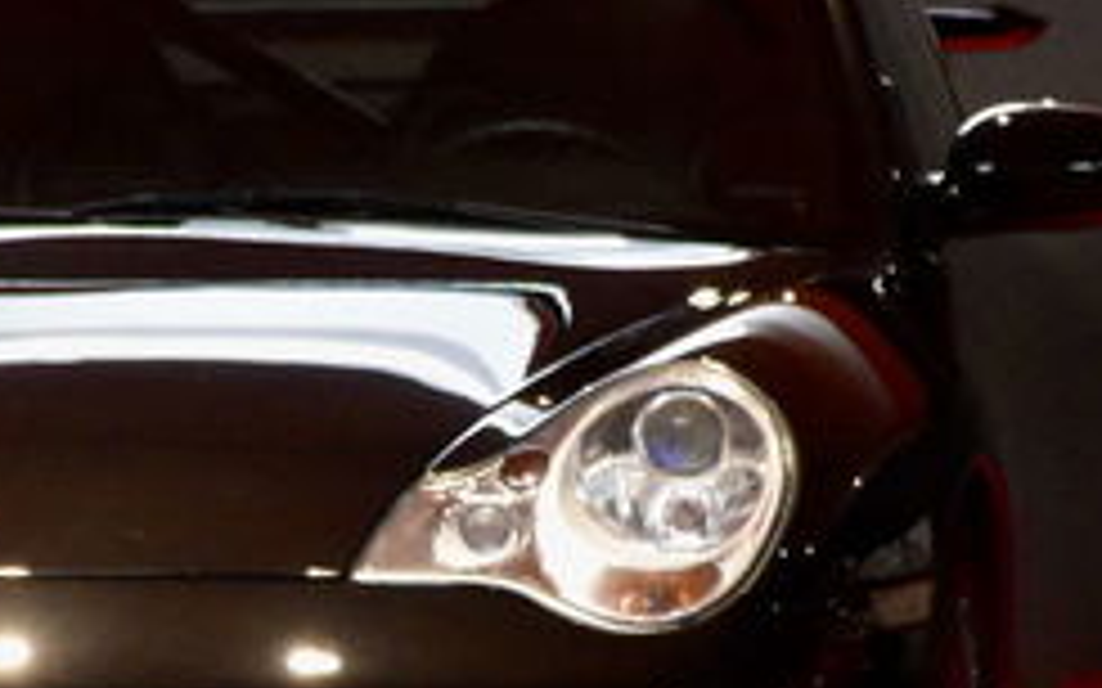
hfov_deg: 2.7
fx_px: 23769
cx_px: 288
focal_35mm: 792
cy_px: 526
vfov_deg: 1.7
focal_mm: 165
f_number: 6
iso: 7200
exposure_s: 1/125
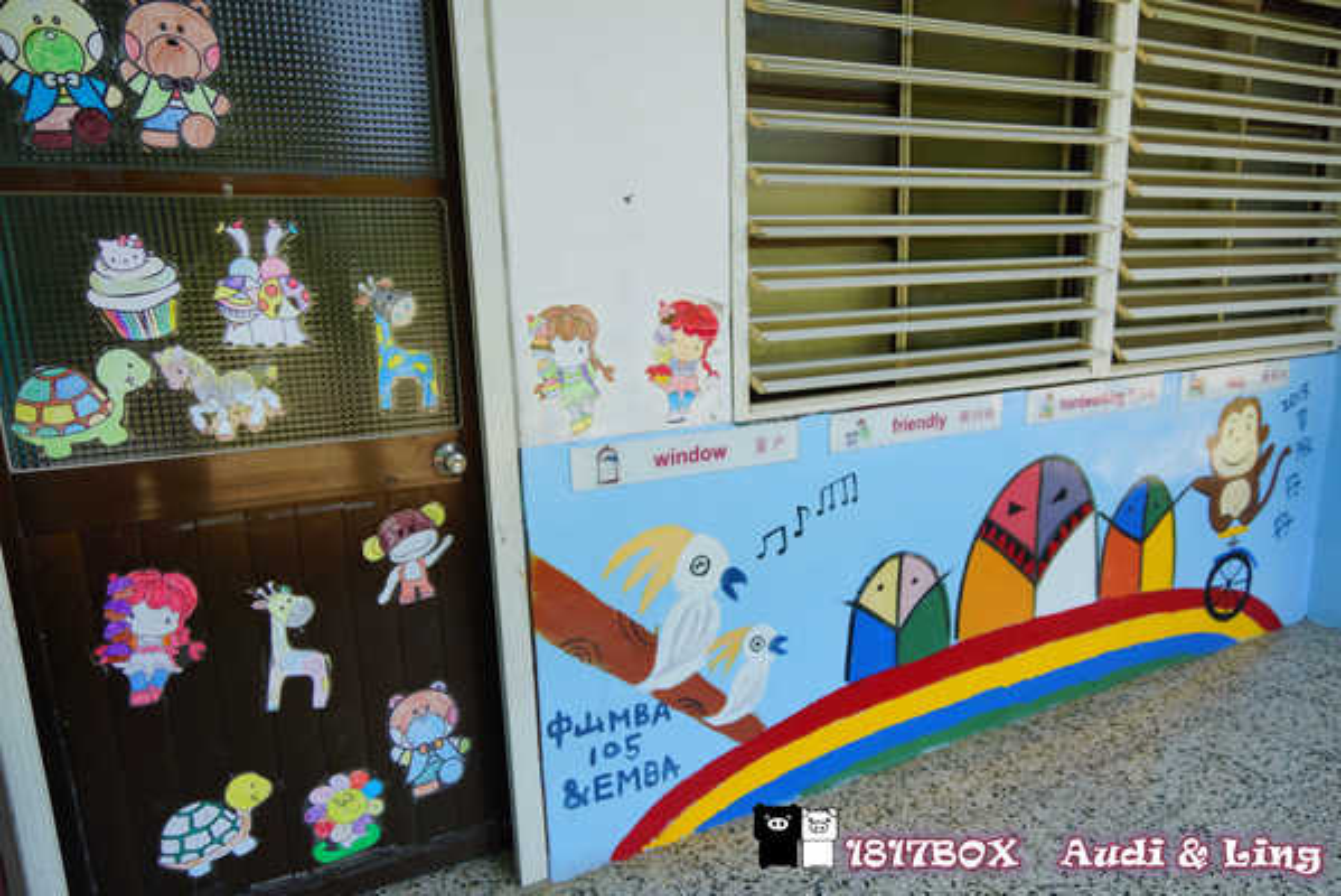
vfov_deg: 53.2
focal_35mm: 24
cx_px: 670
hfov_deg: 73.7
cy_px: 448
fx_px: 894
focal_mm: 16
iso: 100
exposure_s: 1/250
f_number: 2.8
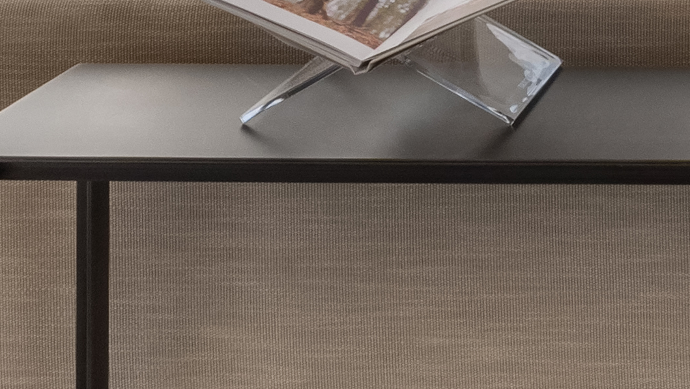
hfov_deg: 20.2
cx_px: 1071
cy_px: -552
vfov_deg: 11.3
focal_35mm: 89
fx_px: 1629
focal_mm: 15
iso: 500
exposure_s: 1/10
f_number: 19
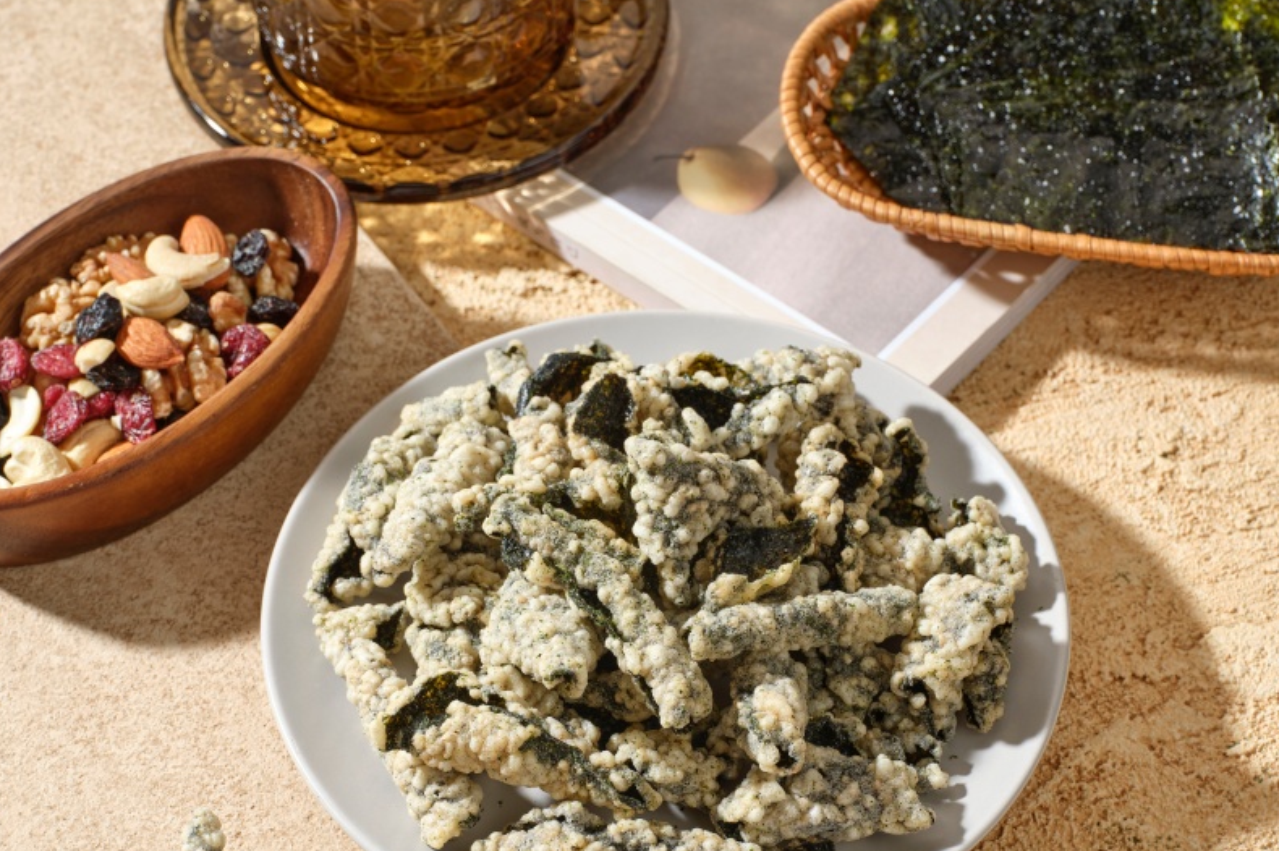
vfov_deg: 12.3
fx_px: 3942
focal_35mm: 111
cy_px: 457
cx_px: 633
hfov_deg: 18.4
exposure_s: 1/125
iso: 160
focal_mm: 100
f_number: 13
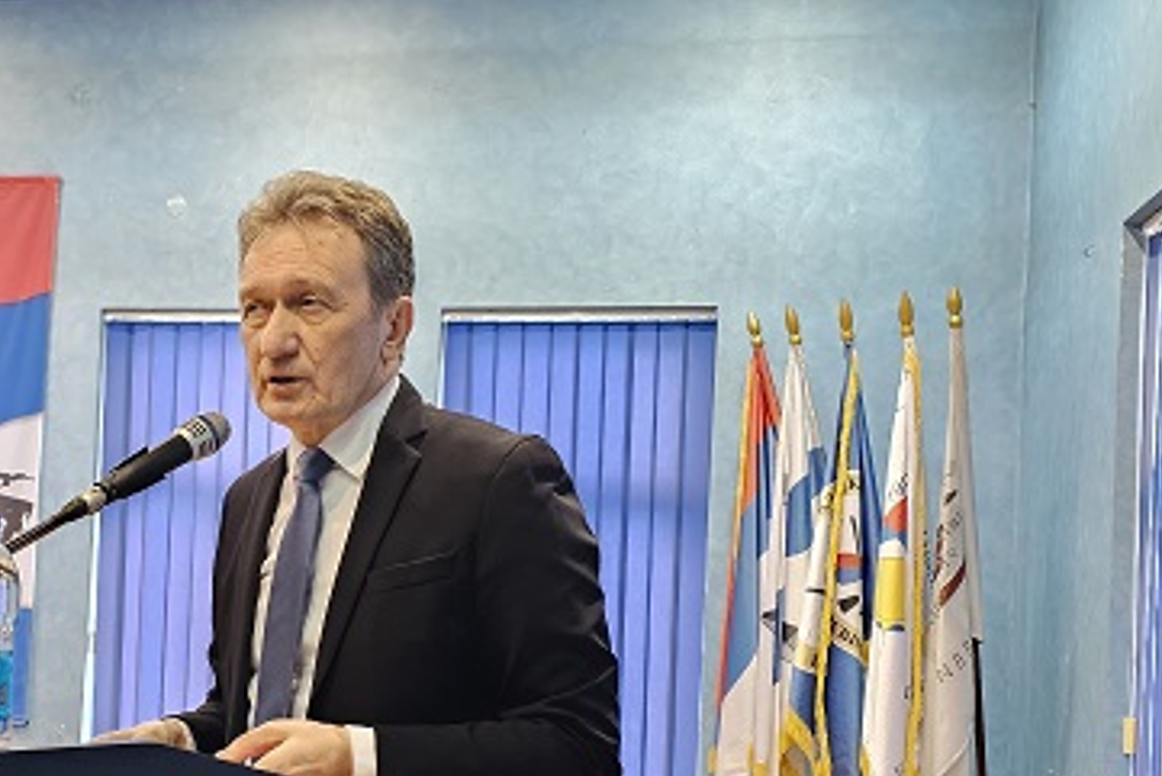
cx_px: 219
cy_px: 525
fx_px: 1711
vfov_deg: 25.4
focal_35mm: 53
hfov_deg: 36.1
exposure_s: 1/100
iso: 500
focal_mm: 6.3
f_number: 1.7
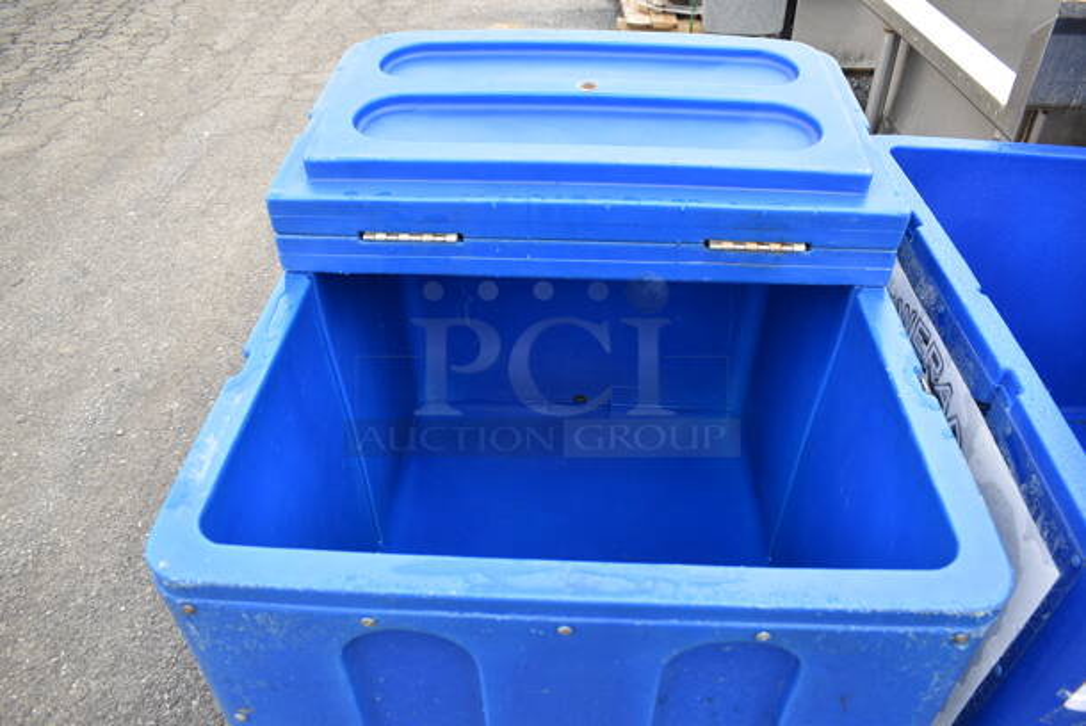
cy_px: 363
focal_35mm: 27
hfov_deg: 67.3
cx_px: 543
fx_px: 815
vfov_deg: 48.0
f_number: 5.6
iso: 250
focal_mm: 18
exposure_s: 1/125
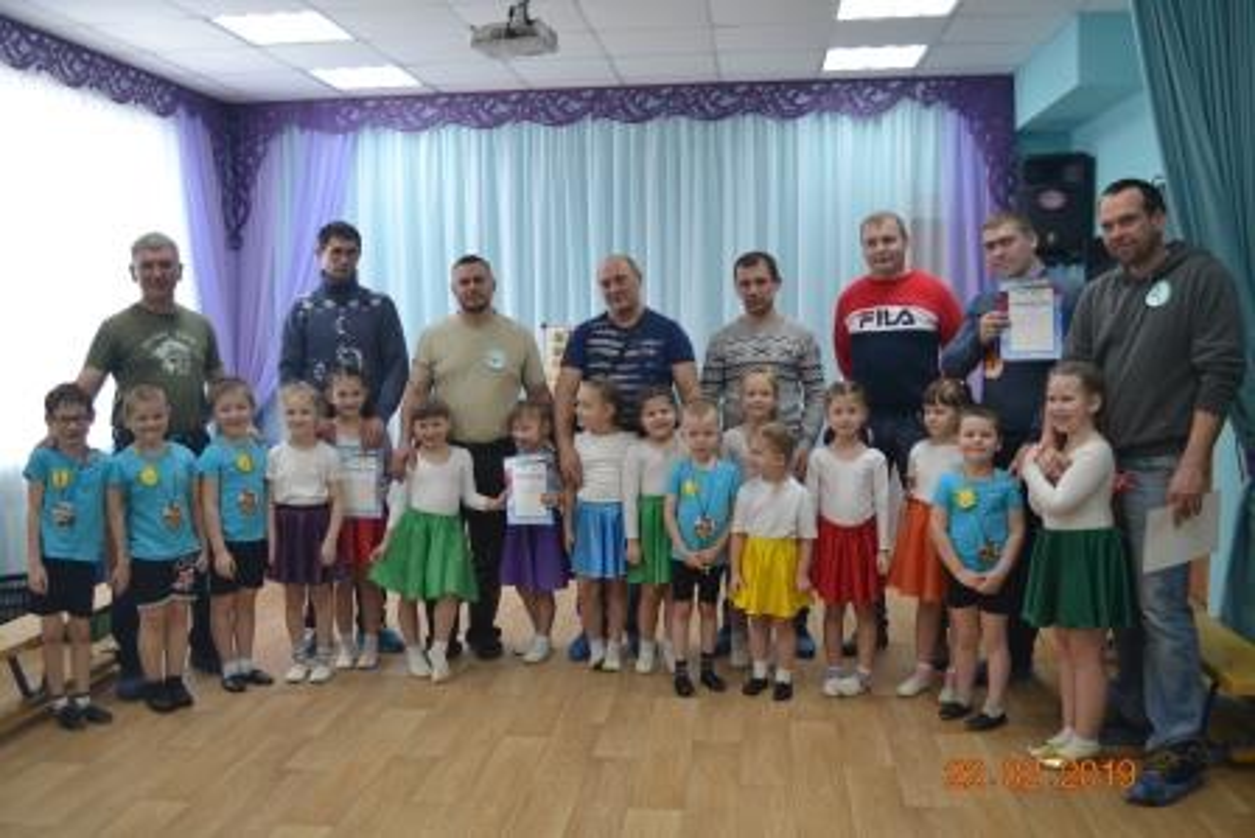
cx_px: 628
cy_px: 419
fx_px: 1151
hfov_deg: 57.2
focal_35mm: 33
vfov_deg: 40.0
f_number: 3.8
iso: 400
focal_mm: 22
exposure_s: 1/60
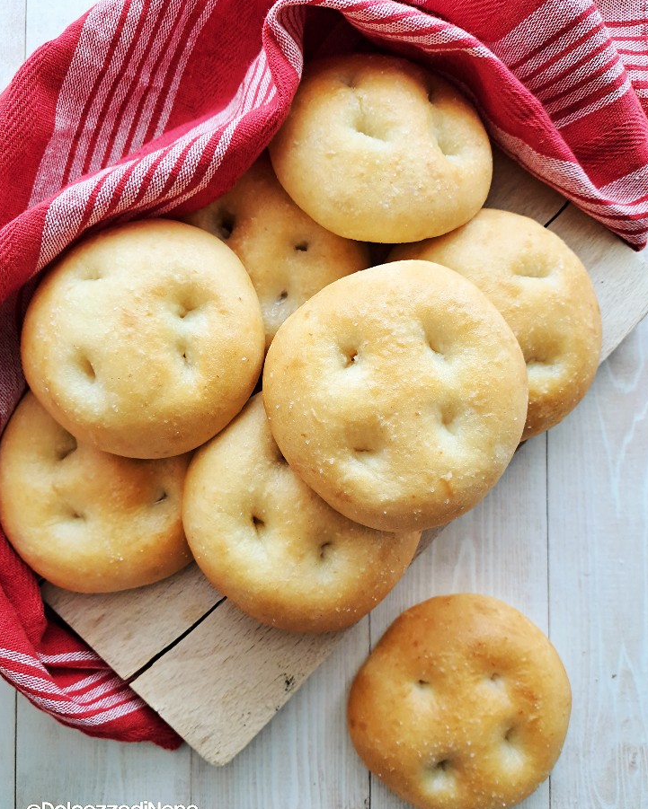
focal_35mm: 26
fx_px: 623
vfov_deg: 66.0
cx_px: 321
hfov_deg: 54.9
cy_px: 415
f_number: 1.8
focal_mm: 5.23
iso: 80
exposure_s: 1/50
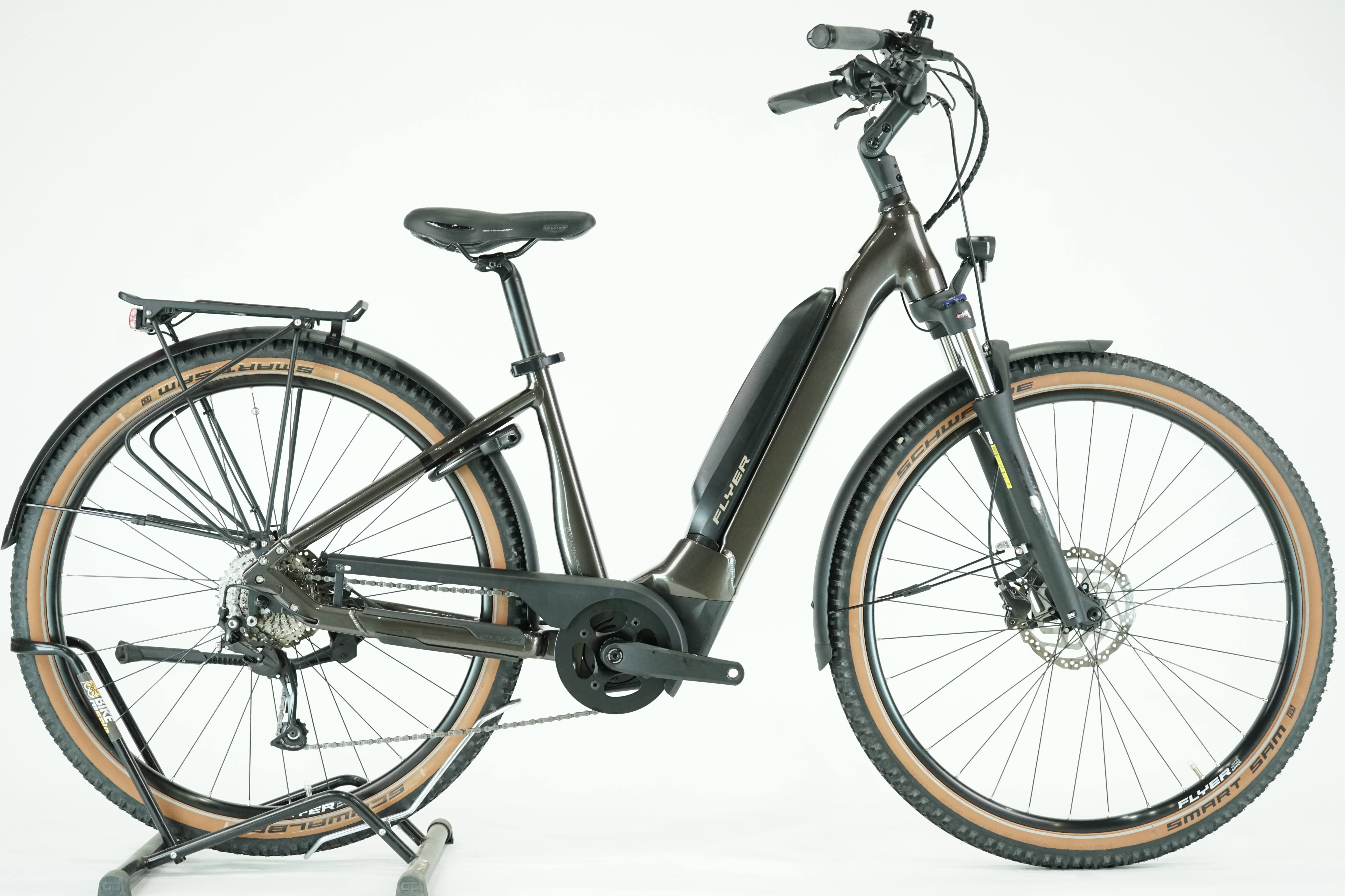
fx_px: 2129
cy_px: 448
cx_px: 672
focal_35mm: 57
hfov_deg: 35.1
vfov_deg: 23.8
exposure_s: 1/200
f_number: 5
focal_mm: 57
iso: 2500
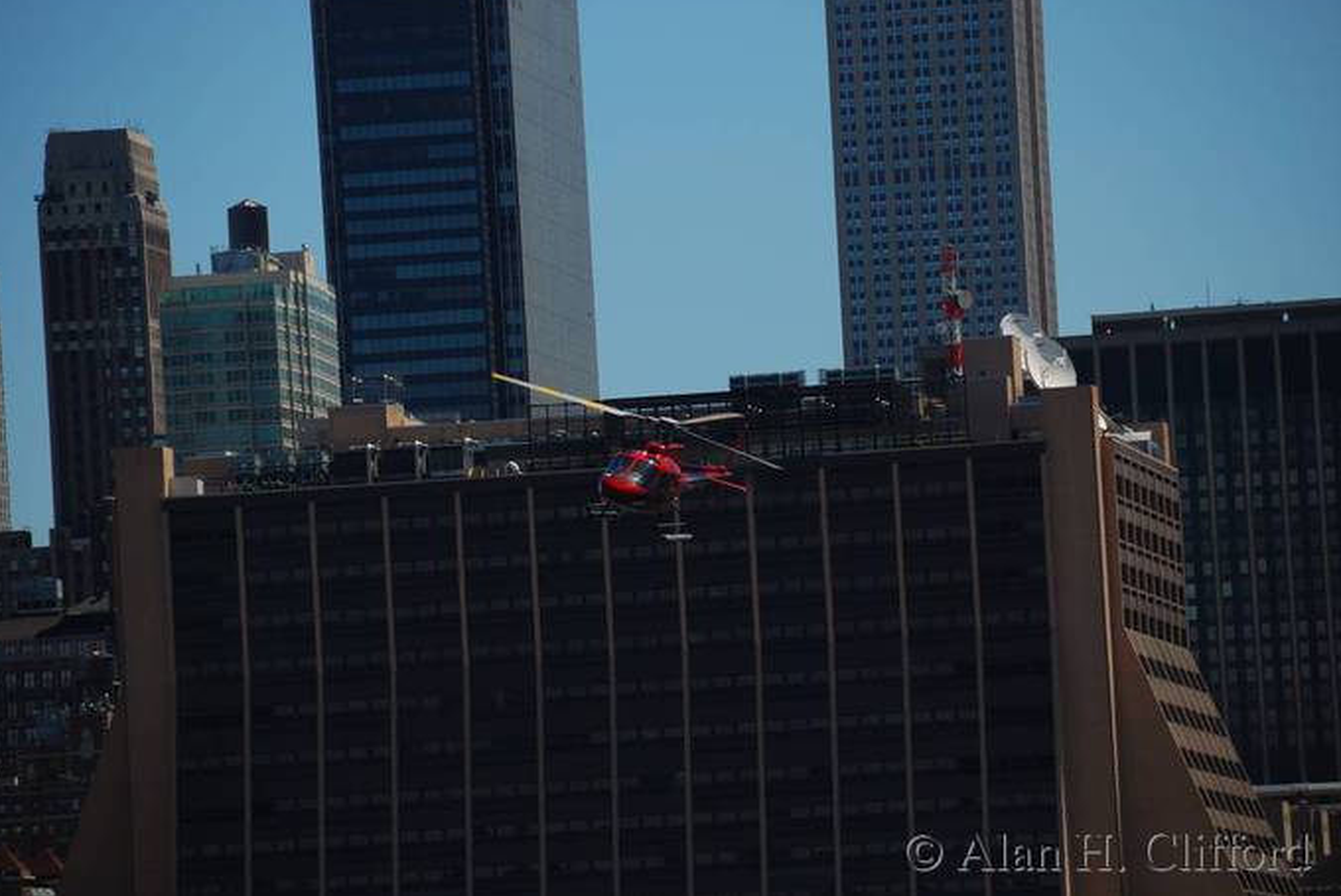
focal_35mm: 309
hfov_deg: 6.7
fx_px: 11515
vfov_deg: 4.5
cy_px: 438
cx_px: 676
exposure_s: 1/800
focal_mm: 200
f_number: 6.3
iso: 100
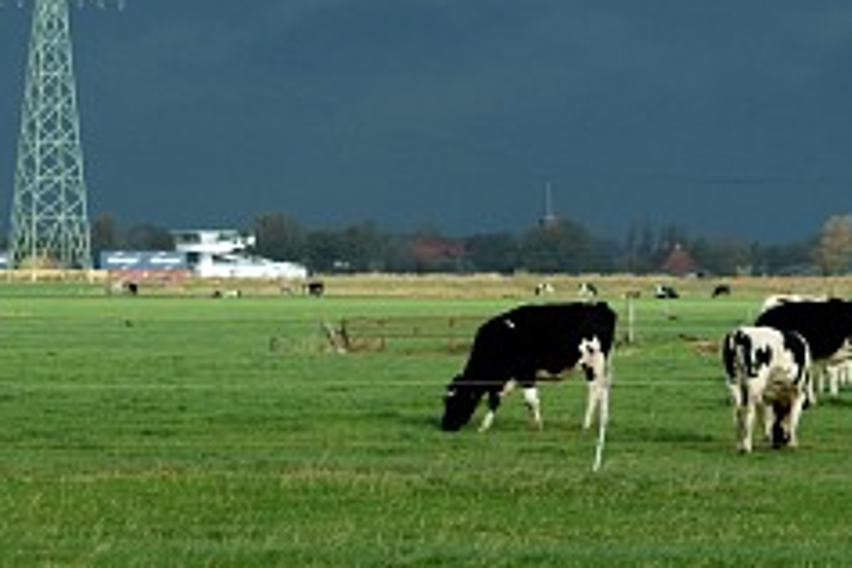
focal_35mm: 290
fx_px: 6863
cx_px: 104
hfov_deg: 7.1
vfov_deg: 4.7
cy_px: 119
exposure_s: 1/750
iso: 400
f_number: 5.6
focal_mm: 102
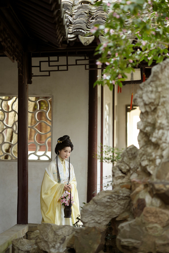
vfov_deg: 23.9
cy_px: 126
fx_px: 598
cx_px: 84
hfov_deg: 16.1
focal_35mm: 85
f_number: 1.6
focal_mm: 85
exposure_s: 1/125
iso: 100
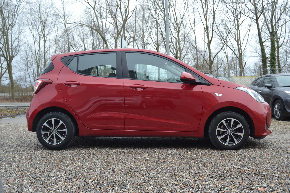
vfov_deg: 38.4
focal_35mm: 34
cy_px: 96
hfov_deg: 55.1
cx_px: 145
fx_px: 278
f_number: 5.6
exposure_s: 1/125
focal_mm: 23
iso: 140
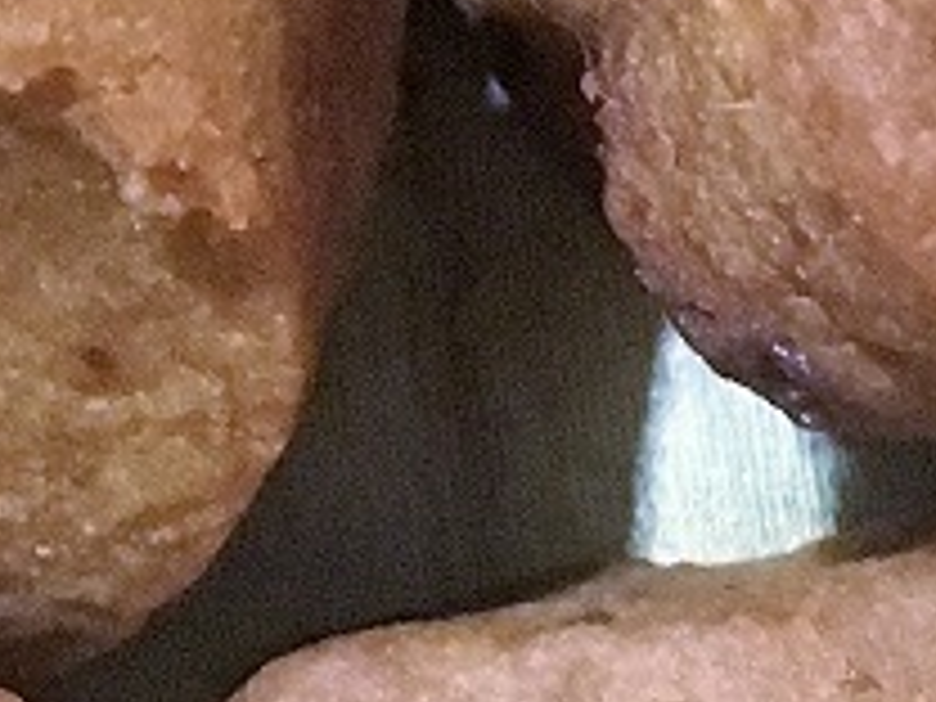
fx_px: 4516
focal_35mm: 167
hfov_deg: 11.3
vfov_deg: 8.4
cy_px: -783
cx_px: -567
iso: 400
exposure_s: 1/17
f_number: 2.2
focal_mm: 4.15
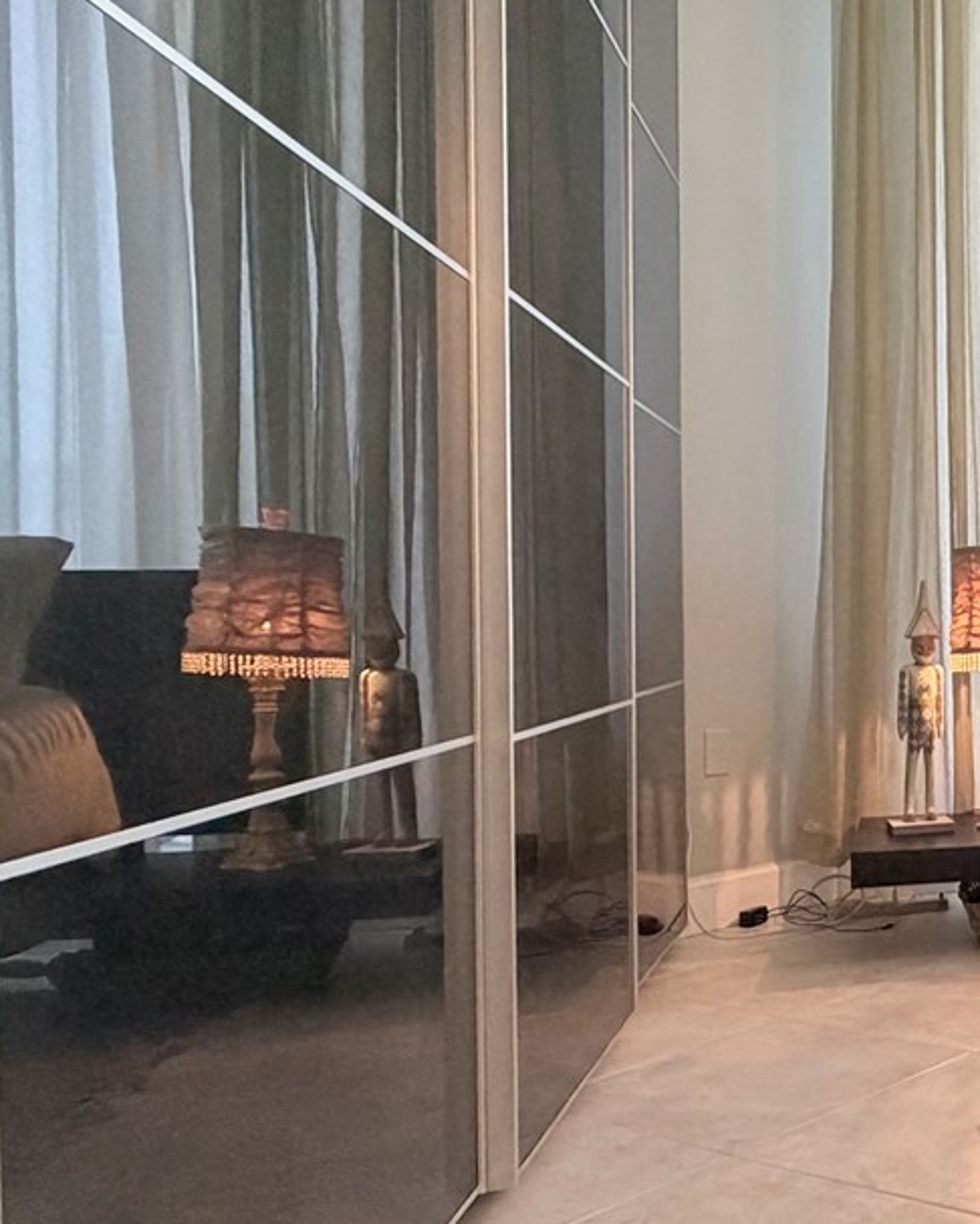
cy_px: 639
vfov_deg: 50.2
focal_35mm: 36
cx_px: 1401
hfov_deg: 29.1
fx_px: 1305
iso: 200
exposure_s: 1/60
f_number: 2.2
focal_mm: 2.22
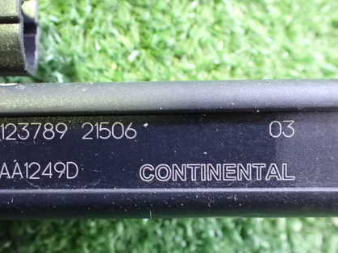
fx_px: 420
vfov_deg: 33.5
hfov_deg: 43.1
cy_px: 140
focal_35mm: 43
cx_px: 107
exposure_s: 1/30
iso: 1600
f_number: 2.3
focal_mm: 5.4
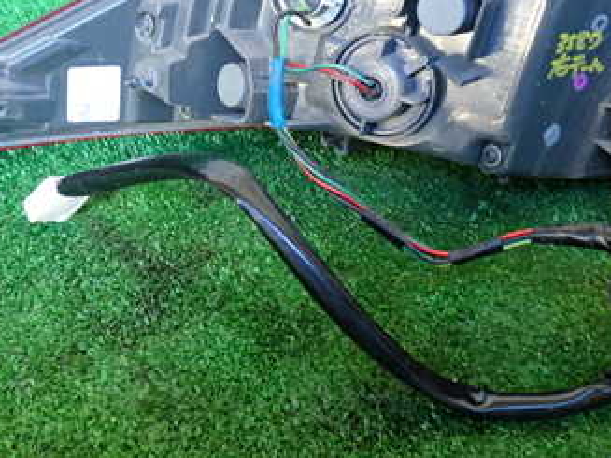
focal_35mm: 55
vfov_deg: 26.4
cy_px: 148
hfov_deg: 34.9
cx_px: 262
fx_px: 970
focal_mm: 5.4
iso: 320
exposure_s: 1/30
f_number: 2.3
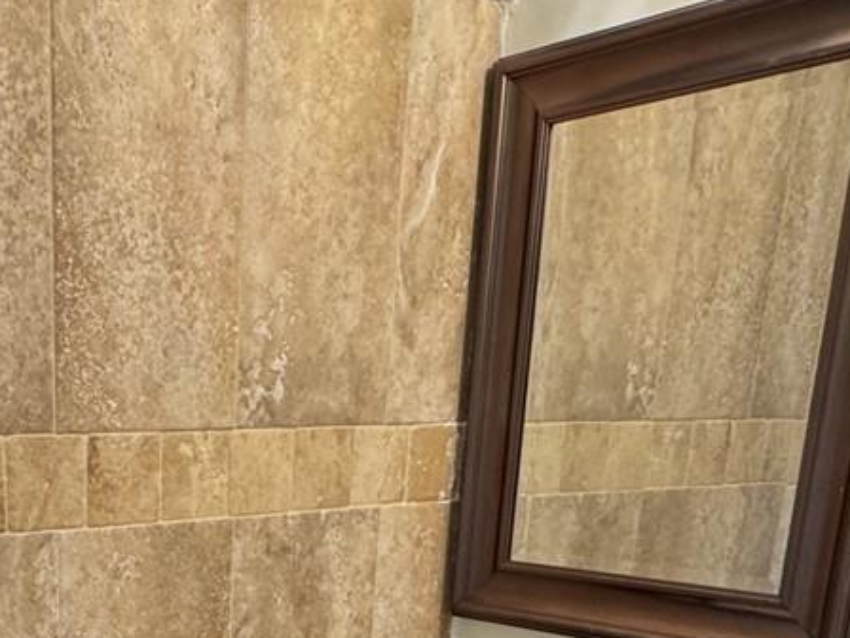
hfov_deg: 36.1
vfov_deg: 25.6
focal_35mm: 50
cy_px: 798
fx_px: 1228
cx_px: 104
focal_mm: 2.22
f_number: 2.2
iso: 250
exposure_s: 1/120
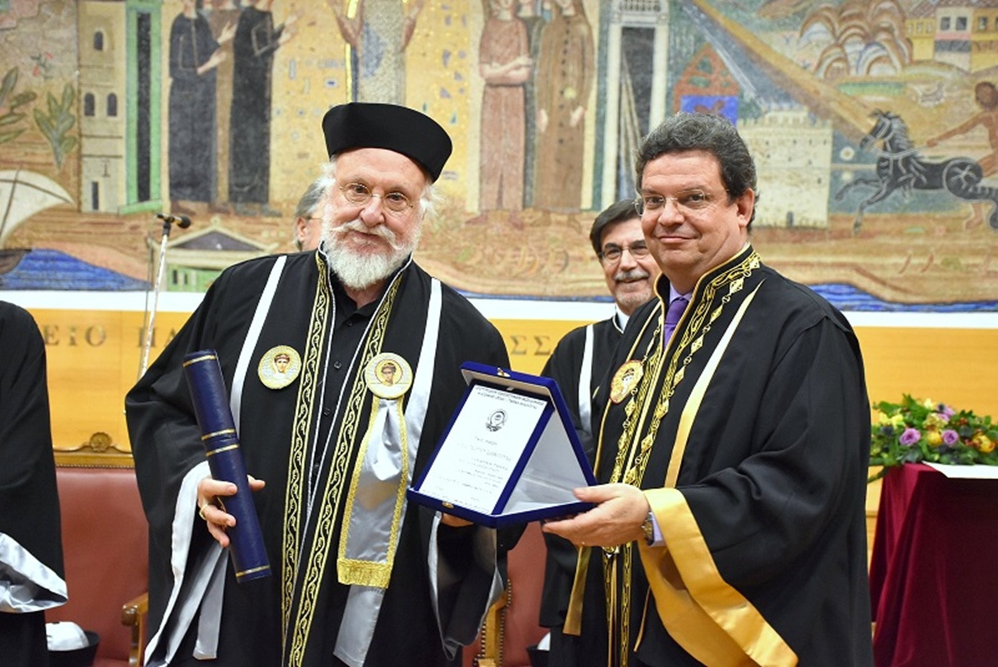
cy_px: 334
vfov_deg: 25.8
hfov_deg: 37.8
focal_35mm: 52
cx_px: 499
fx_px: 1456
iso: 2000
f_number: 4.2
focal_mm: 35
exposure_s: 1/60
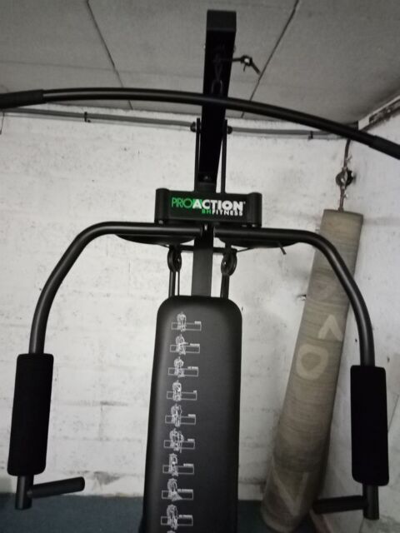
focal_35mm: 26
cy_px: 266
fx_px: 401
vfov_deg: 67.3
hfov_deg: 53.1
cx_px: 200
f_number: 1.8
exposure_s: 1/12.5
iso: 3695
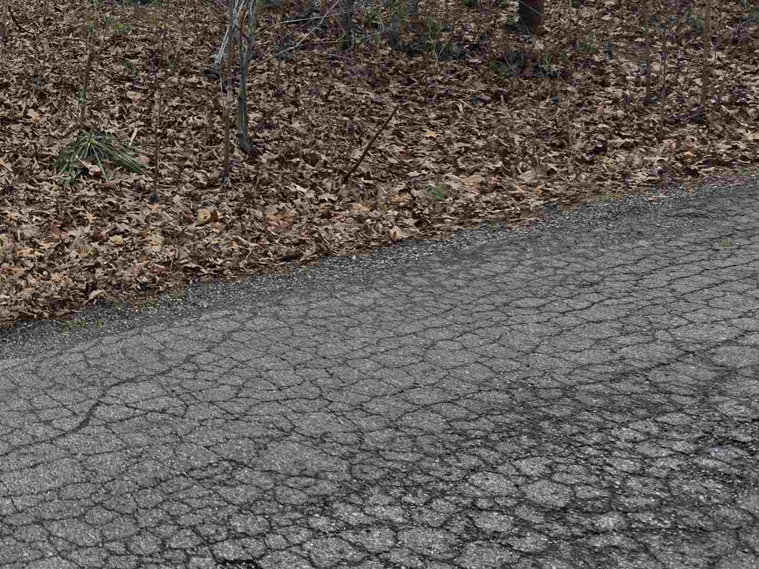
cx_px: -74
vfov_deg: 26.5
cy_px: -2
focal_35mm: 52
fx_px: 1140
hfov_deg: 32.4
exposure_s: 1/359
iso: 40
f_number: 1.7
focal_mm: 6.3
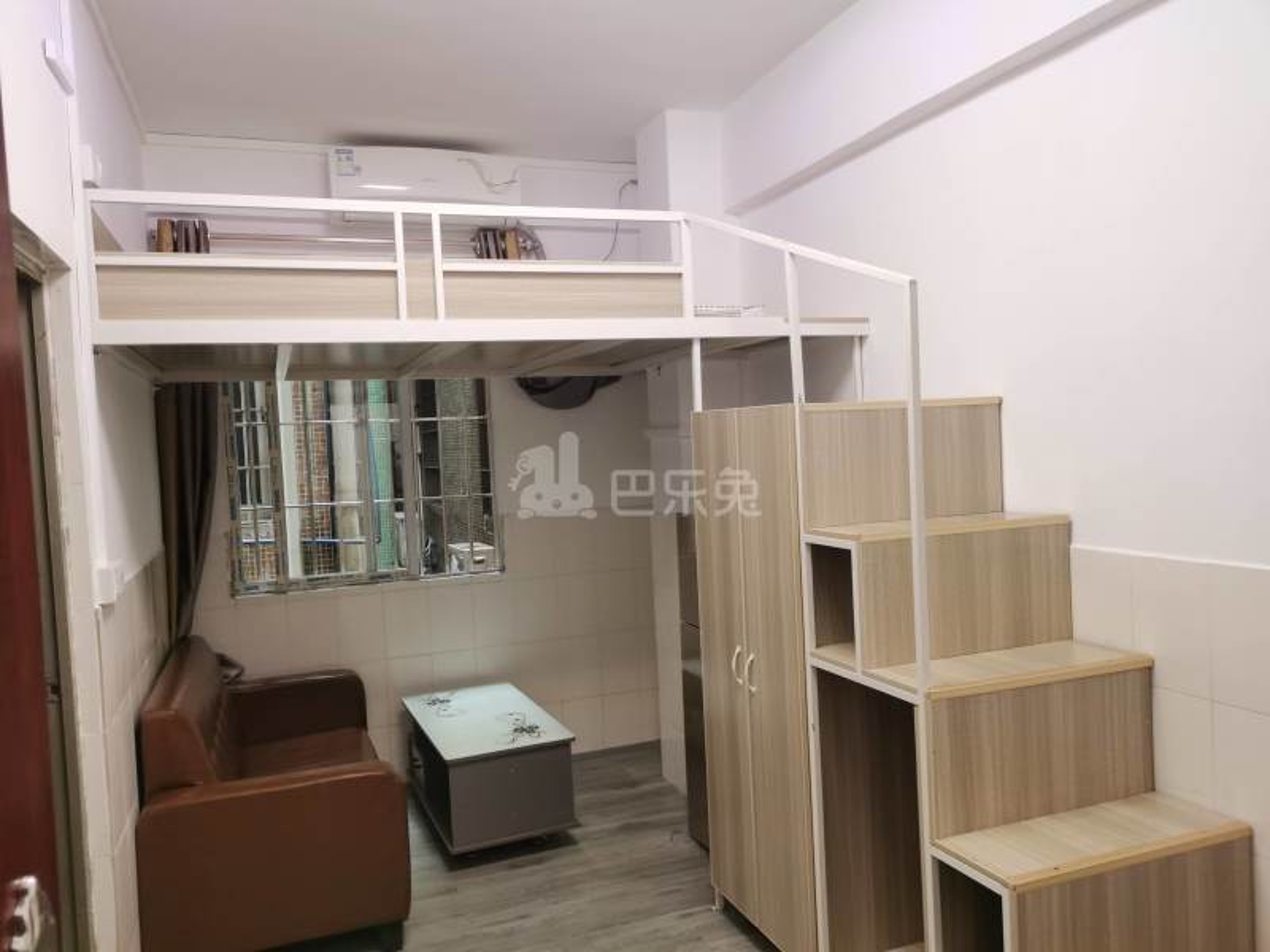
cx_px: 635
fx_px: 991
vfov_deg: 51.4
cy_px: 476
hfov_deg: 65.3
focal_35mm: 27
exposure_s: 1/50
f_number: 1.8
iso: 320
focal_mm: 5.58
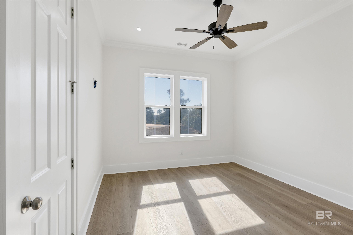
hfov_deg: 98.5
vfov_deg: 75.5
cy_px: 118
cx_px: 176
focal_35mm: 16
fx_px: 152
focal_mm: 15.5
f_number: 11
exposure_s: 1/125
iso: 500
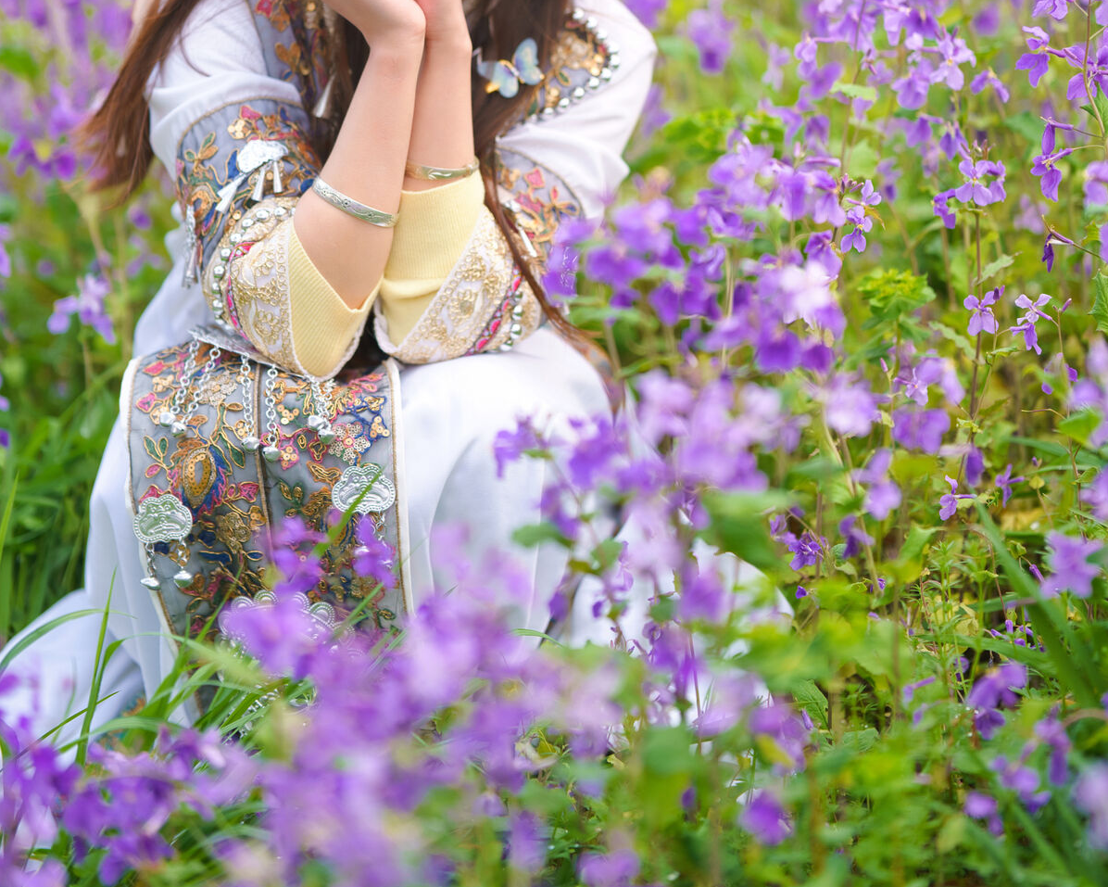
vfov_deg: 12.8
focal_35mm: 120
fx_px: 3935
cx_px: 555
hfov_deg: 16.0
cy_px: 89
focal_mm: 85
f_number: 1.4
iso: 100
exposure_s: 1/1250
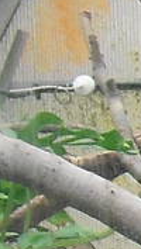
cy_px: 468
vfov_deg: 6.0
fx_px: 2345
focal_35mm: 354
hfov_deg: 3.2
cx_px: 743
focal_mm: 6.3
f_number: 3.1
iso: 200
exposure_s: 1/100
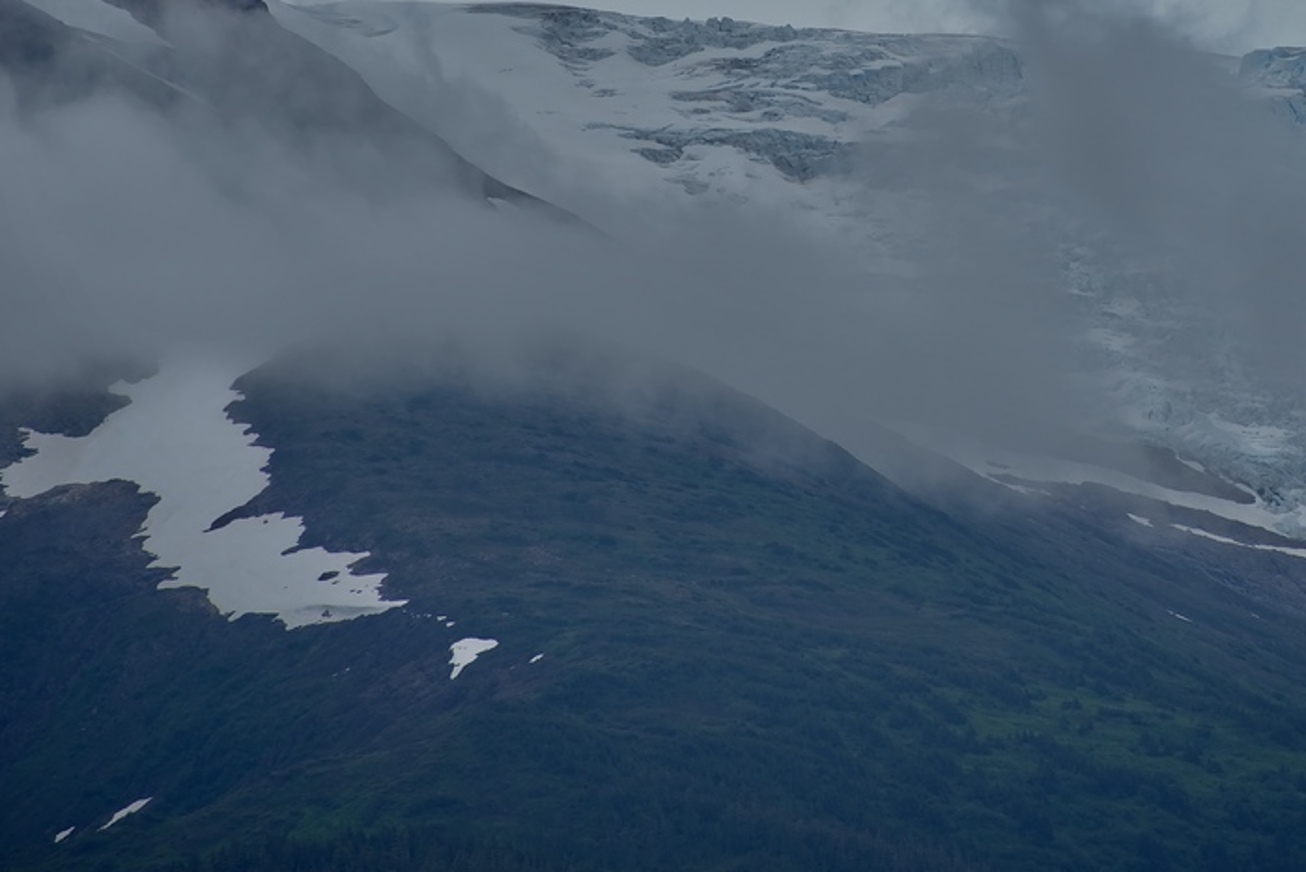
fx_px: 19928
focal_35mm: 549
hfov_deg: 3.8
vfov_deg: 2.5
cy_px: 95
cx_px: 880
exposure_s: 1/640
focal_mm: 300
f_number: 9
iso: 100
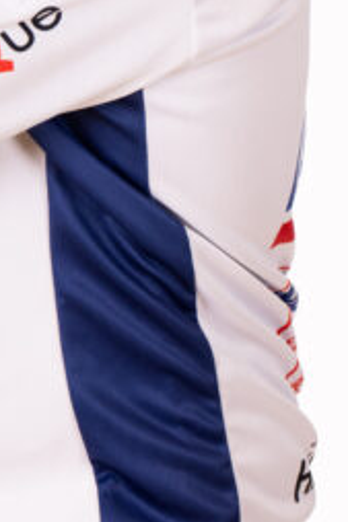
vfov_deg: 3.1
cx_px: 11
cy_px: -201
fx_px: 9786
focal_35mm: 674
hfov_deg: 2.0
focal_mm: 167
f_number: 8
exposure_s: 1/125
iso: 1000
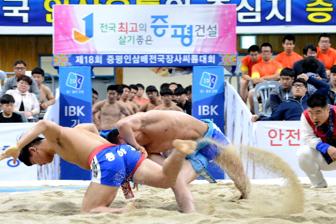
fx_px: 1614
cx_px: 175
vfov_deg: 7.9
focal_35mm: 173
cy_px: 135
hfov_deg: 11.9
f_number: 7.1
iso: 12800
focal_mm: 135
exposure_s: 1/200
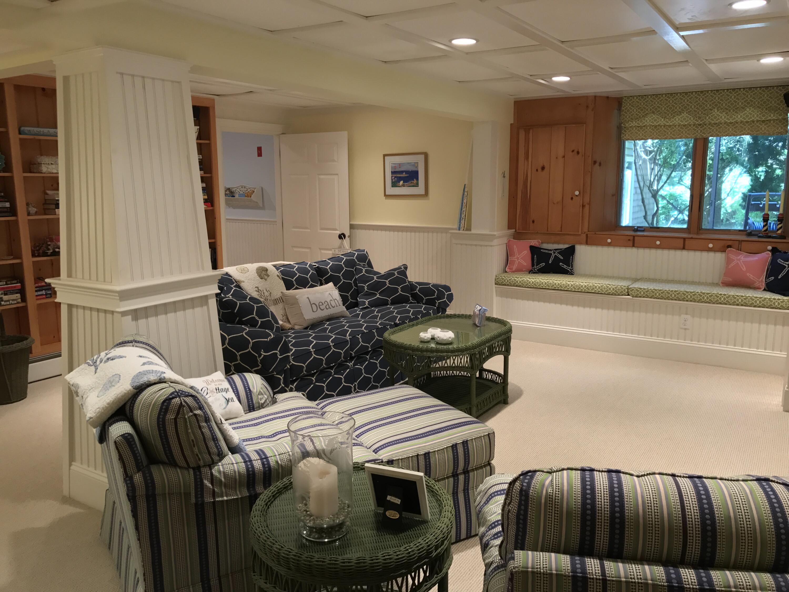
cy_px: 296
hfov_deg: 63.4
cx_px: 394
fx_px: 638
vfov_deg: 49.7
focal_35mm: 28
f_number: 1.8
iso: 64
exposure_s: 1/30
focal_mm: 3.99
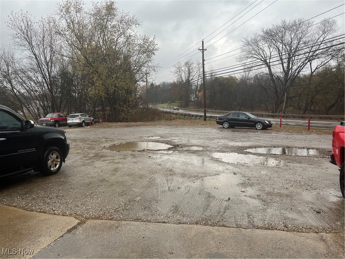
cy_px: 130
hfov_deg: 67.3
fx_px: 259
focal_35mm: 26
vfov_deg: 53.1
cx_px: 172
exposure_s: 1/148
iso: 32
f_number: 1.6
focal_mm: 5.1
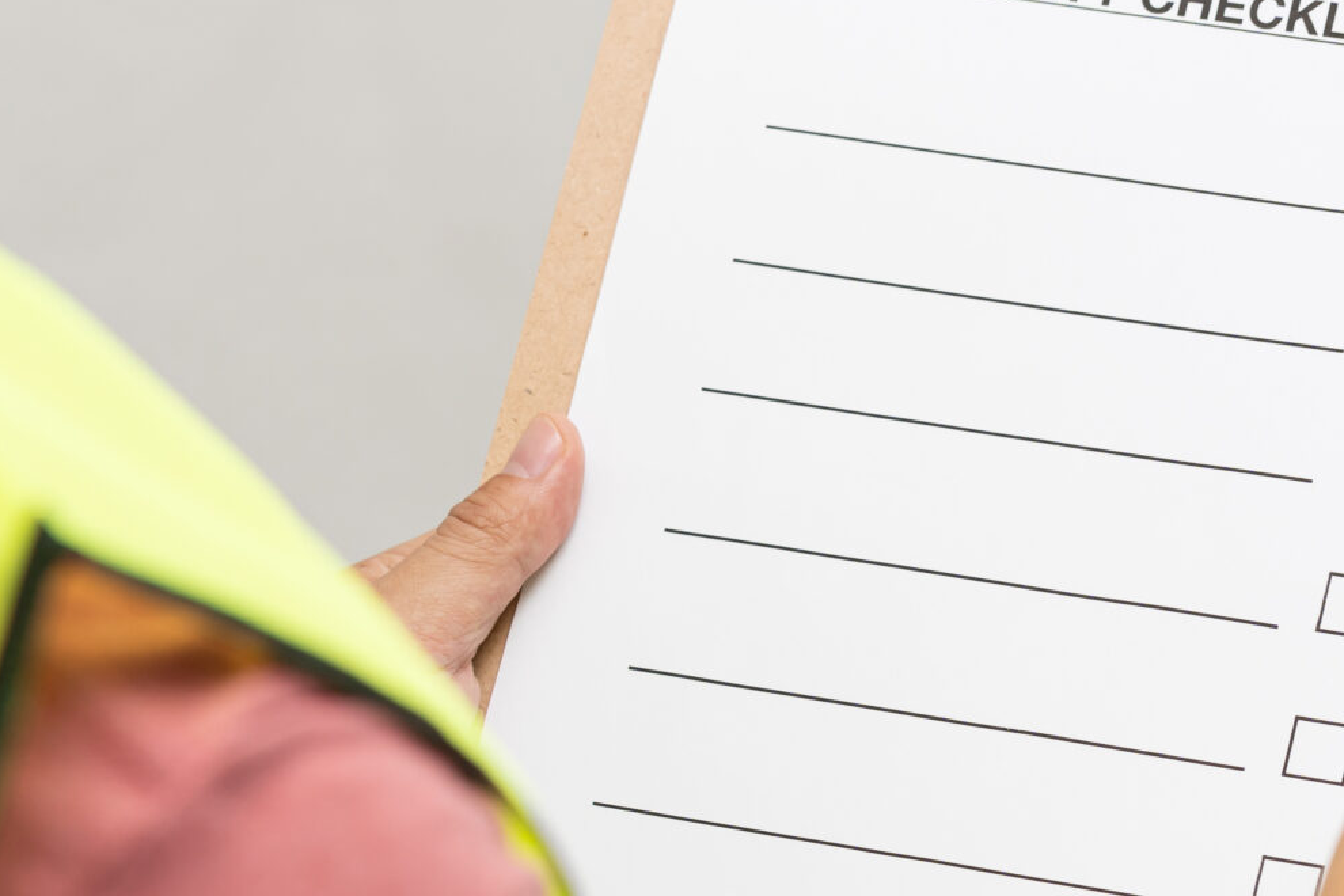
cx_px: 692
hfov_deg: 10.6
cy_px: 773
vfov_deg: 7.1
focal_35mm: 194
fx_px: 7242
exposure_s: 1/50
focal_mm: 75
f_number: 3.5
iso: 100
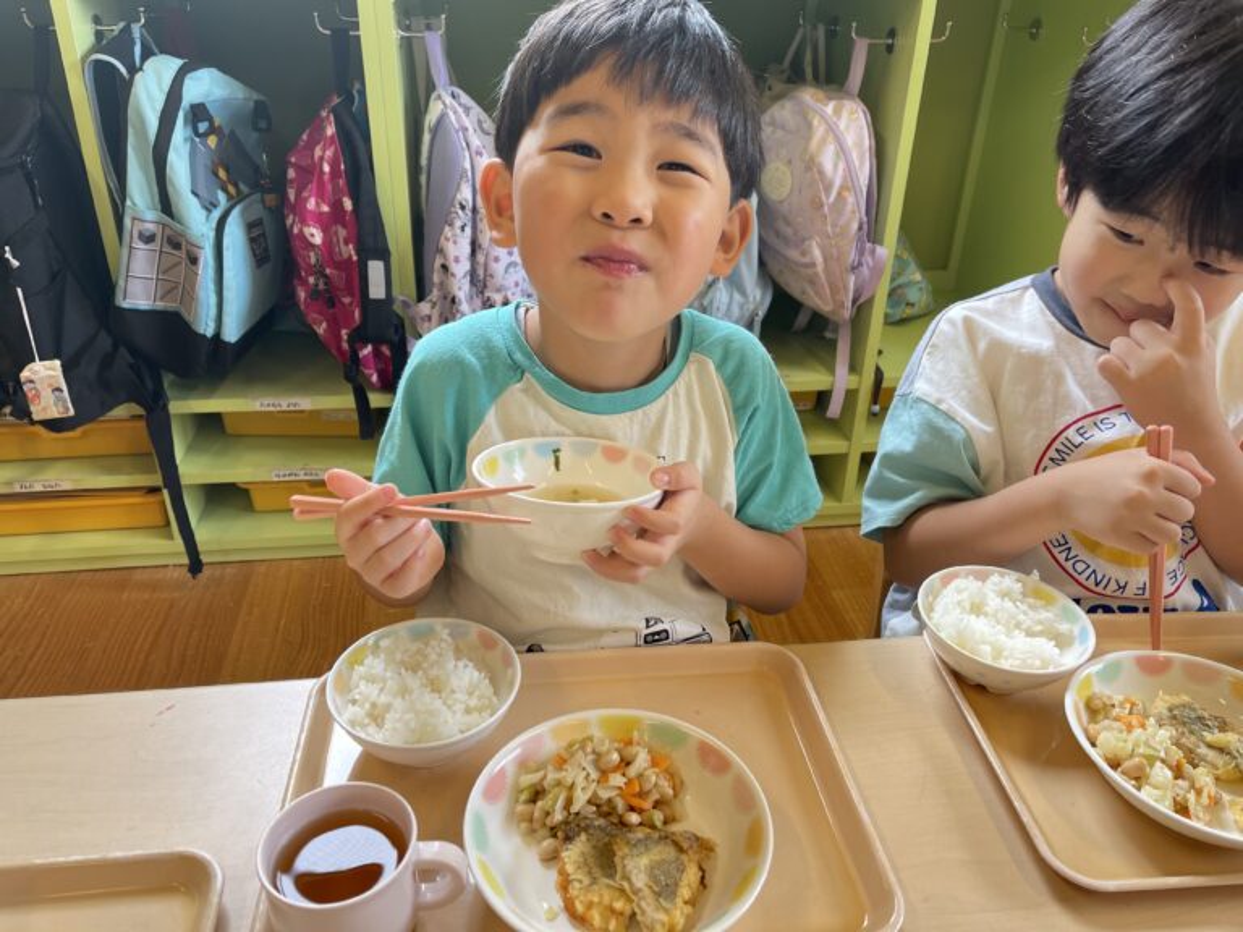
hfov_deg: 69.4
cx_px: 622
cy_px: 466
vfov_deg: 54.9
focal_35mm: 25
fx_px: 898
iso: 100
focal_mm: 5.1
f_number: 1.6
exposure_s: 1/121
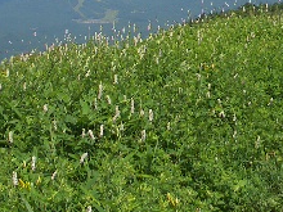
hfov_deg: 19.2
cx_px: 162
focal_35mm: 102
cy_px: -80
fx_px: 834
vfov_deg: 13.8
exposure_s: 1/500
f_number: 4.3
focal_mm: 5.8
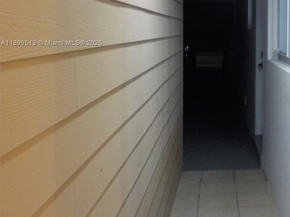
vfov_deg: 27.0
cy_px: 43
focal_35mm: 53
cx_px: 256
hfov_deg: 34.4
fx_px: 444
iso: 400
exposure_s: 1/13
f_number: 3.3
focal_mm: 4.1
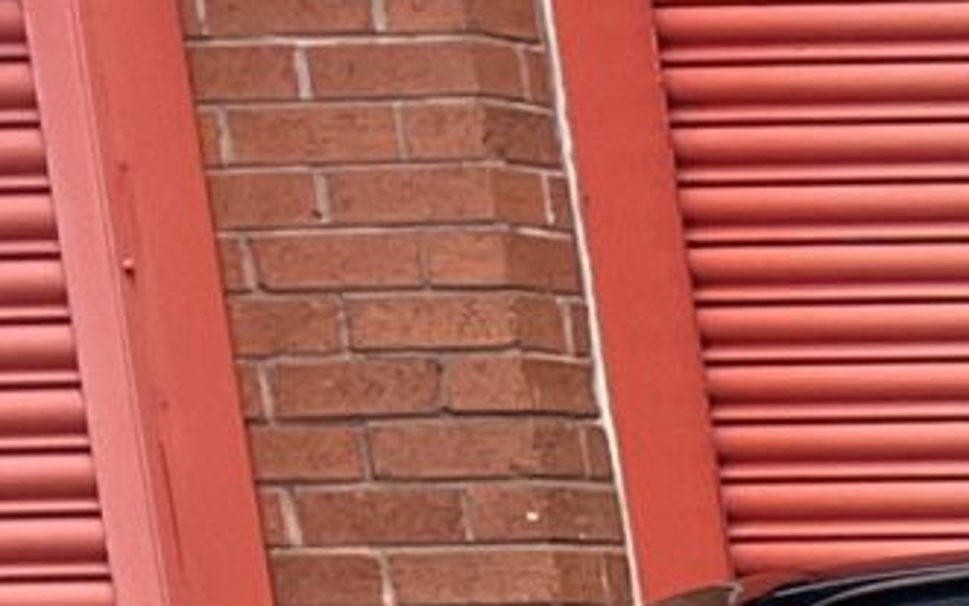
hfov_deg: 7.4
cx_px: 3741
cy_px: 2283
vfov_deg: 5.5
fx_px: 5626
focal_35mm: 213
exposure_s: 1/1135
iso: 50
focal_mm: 5.7
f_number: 1.5
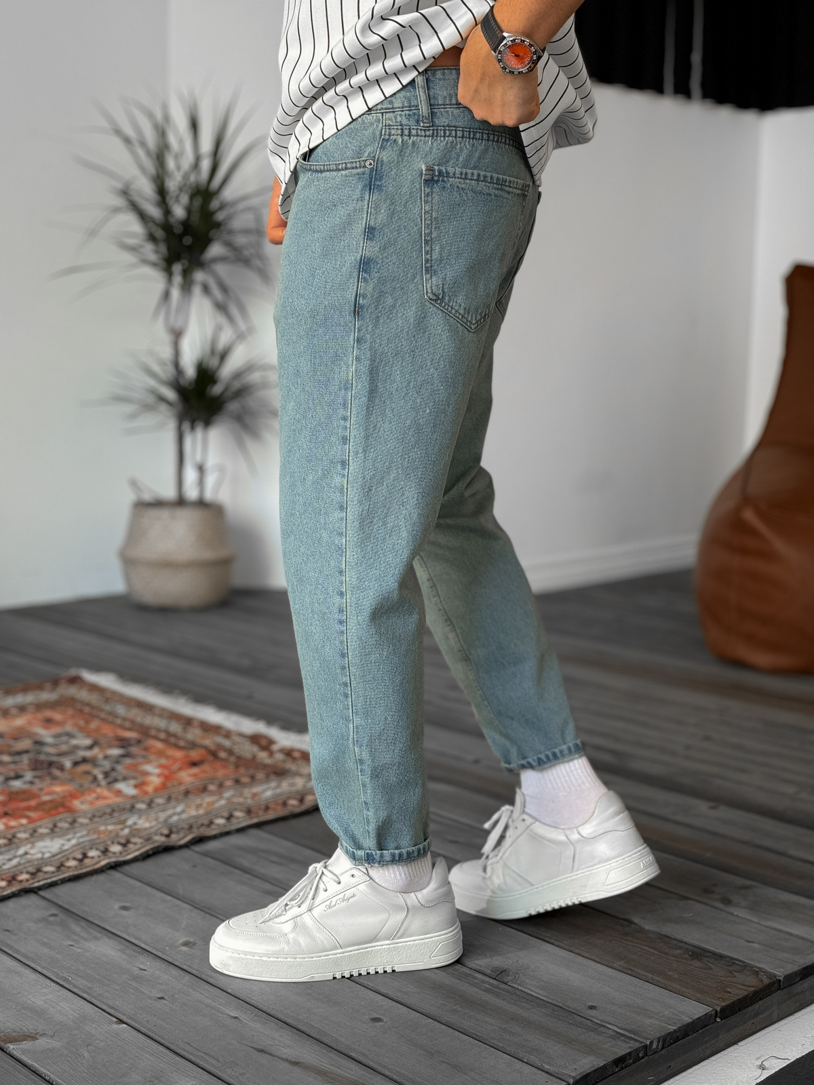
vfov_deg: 39.7
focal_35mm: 48
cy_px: 542
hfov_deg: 30.3
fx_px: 1505
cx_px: 407
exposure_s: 1/80
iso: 100
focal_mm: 6.86
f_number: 1.8
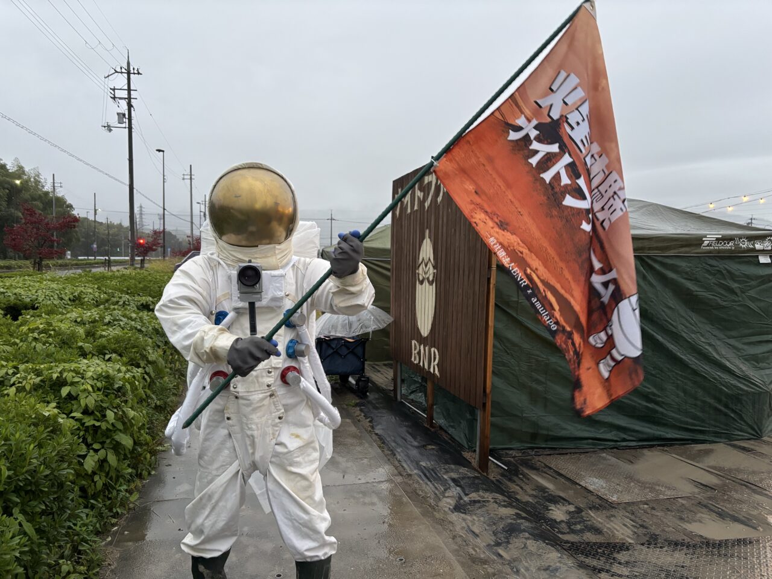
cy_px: 290
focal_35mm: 26
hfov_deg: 67.3
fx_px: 580
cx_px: 386
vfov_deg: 53.1
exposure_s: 1/60
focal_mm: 5.96
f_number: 1.6
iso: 320
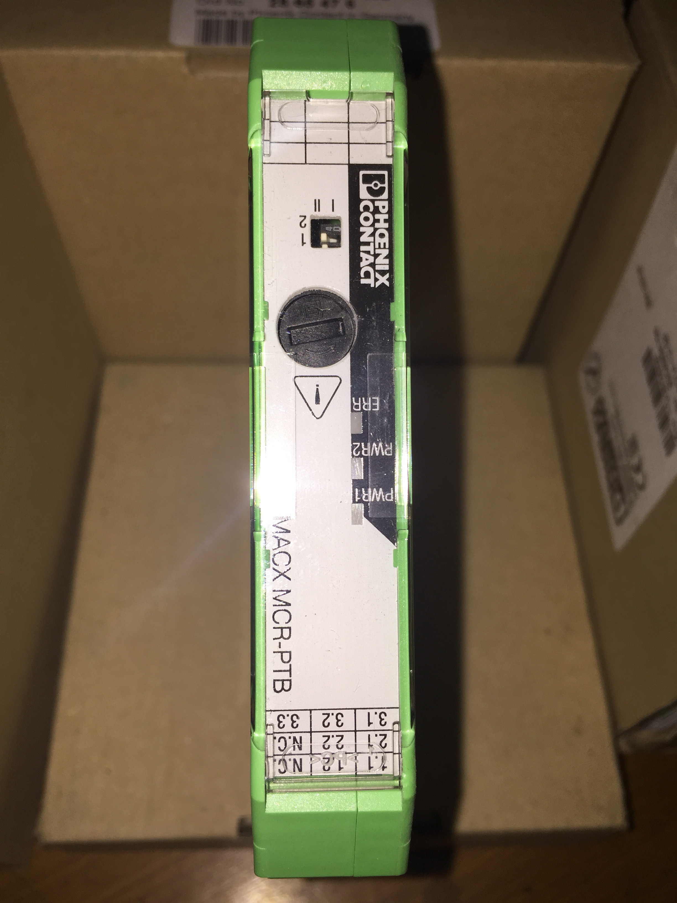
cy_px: 452
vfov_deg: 61.7
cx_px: 338
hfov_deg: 48.2
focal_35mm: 29
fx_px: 756
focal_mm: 4.15
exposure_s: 1/276
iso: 32
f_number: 2.2
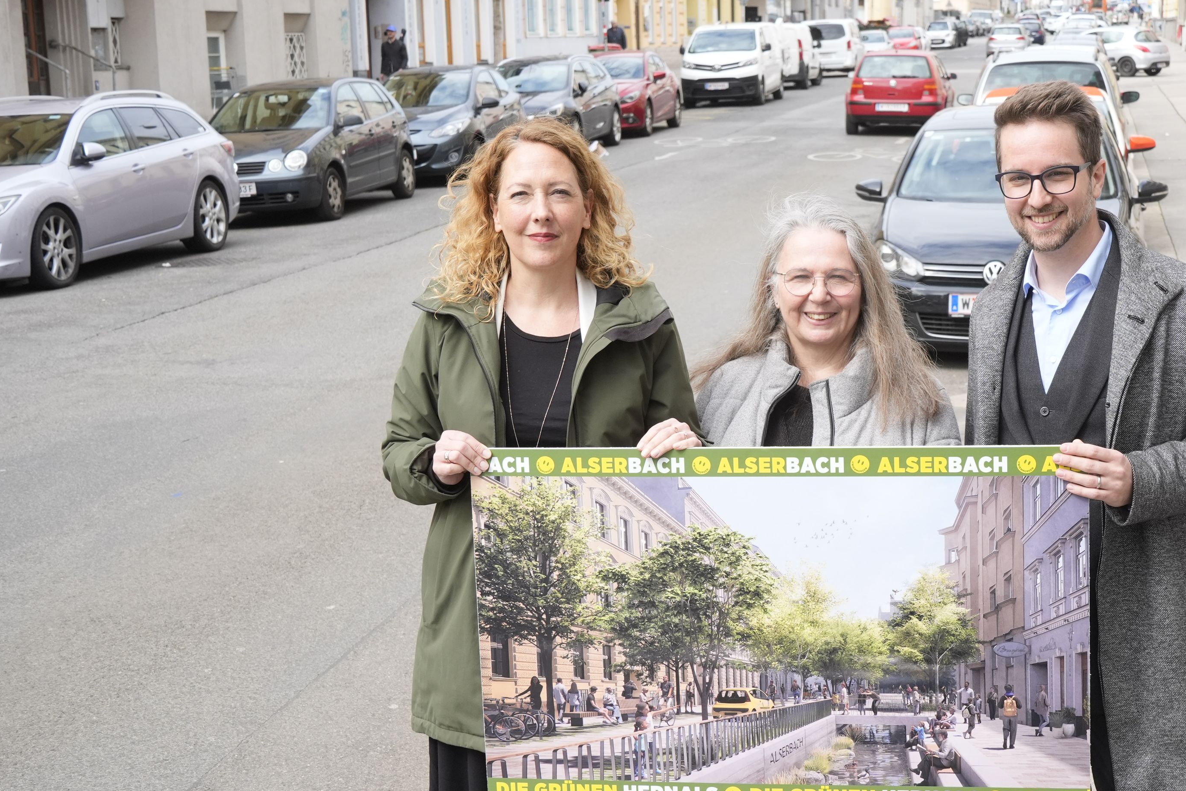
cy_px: 467
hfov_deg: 34.1
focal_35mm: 58
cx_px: 816
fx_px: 1911
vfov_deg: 23.3
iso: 640
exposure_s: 1/400
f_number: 8
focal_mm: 40
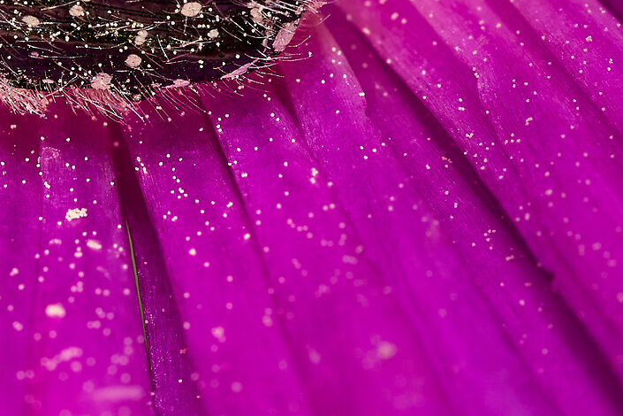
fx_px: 7354
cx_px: 99
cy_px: -50
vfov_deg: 3.2
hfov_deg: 4.8
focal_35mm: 425
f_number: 8
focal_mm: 60
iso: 125
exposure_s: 1/250
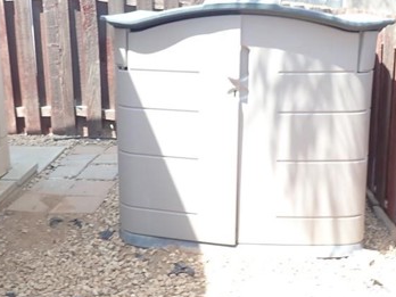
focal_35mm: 46
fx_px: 526
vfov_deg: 31.4
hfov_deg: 41.2
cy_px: 109
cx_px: 185
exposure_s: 1/40
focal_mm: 4.5
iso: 100
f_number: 5.6
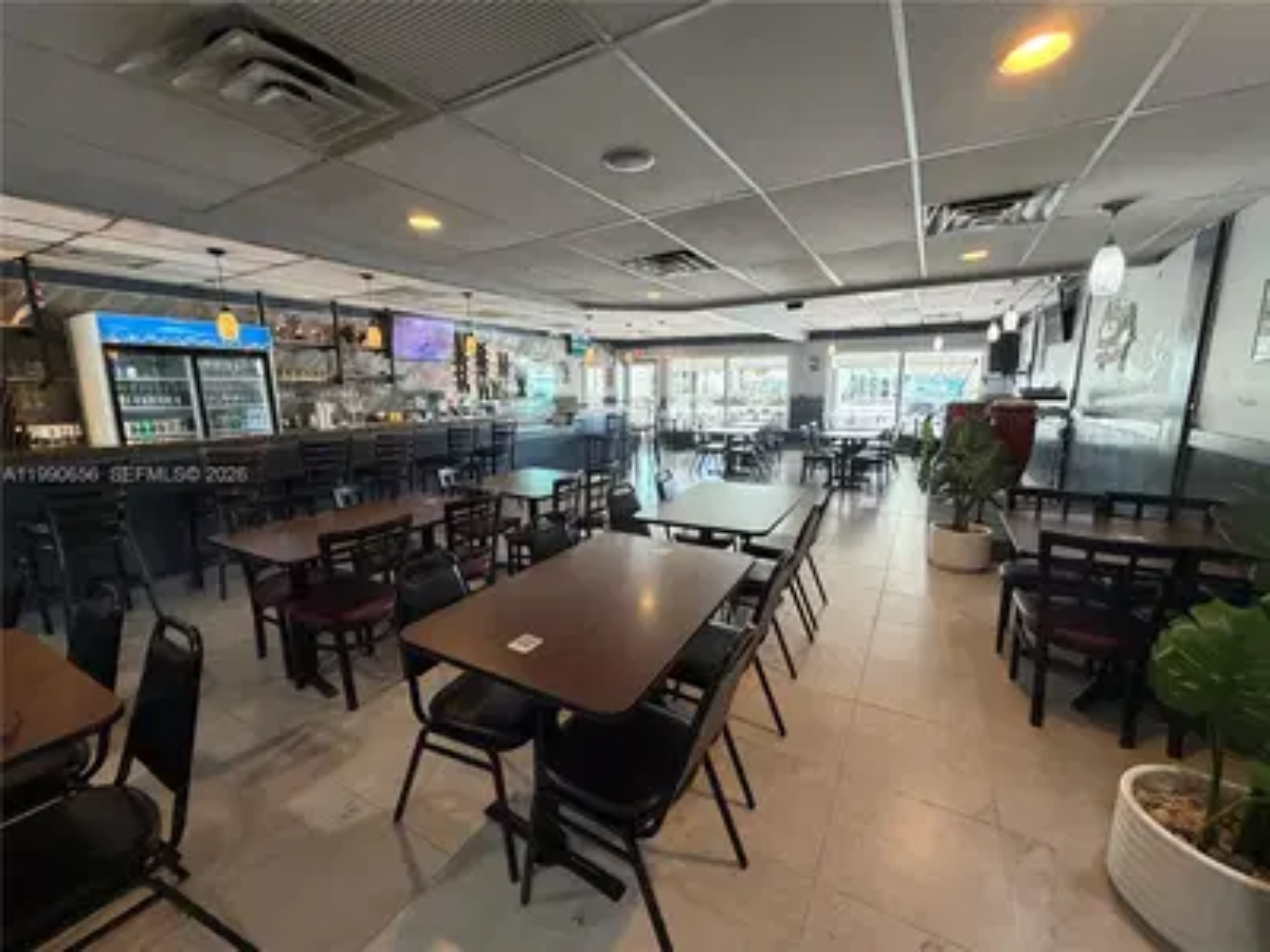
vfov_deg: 85.7
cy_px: 476
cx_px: 635
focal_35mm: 14
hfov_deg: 102.1
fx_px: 514
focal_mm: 2.22
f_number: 2.2
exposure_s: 1/60
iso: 320
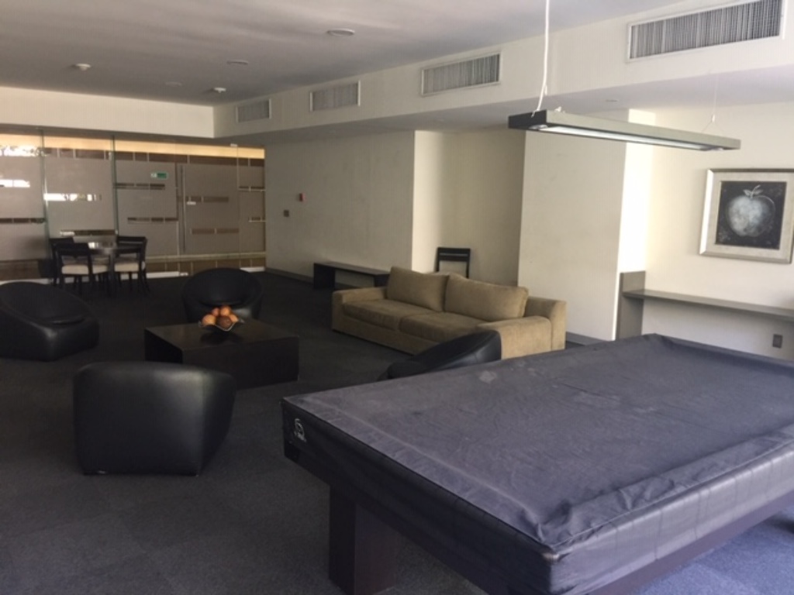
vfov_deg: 48.2
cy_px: 298
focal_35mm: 29
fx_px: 665
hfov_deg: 61.7
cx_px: 397
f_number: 2.2
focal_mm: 4.15
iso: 80
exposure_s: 1/15
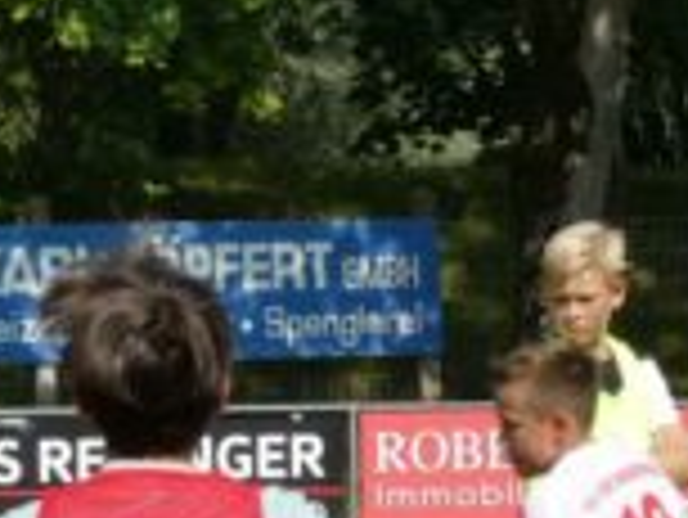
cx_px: 382
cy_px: 559
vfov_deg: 2.4
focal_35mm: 609
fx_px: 12113
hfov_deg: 3.3
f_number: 5.4
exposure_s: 1/400
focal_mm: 25.6
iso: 80
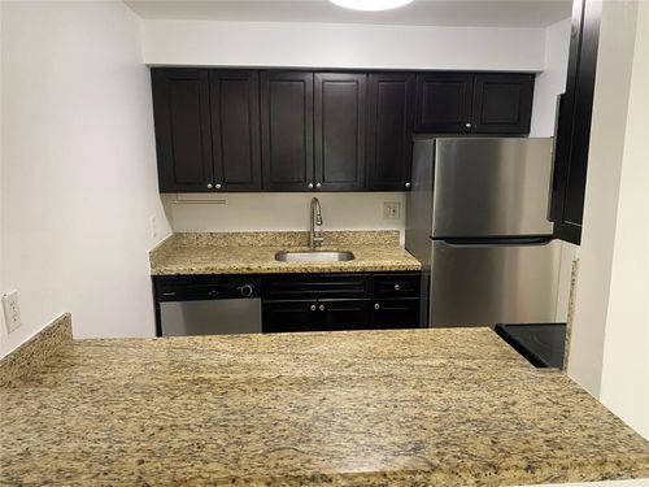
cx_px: 324
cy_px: 244
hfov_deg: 67.3
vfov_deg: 53.1
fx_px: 487
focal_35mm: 26
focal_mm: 4.25
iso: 250
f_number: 1.8
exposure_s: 1/60
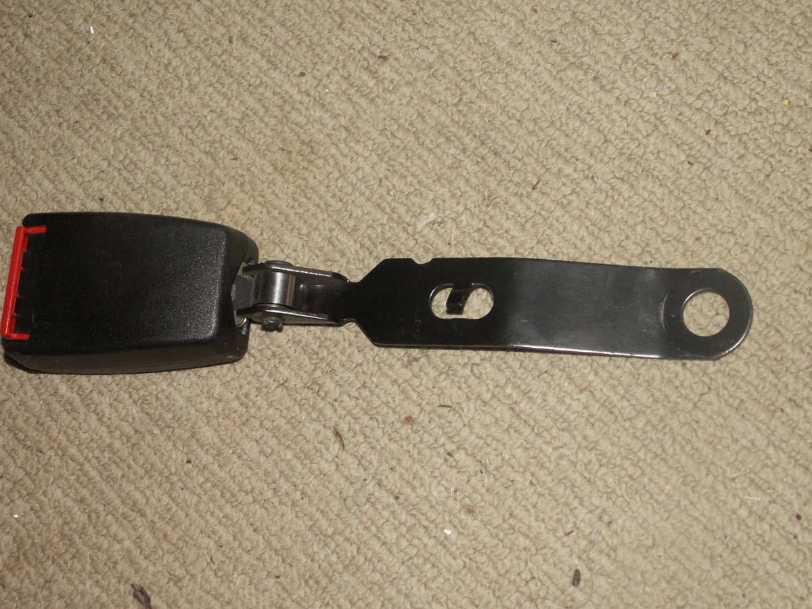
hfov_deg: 31.2
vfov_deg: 23.7
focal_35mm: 62
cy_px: 304
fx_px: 1454
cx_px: 406
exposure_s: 1/40
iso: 160
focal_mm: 10.28
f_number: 3.2
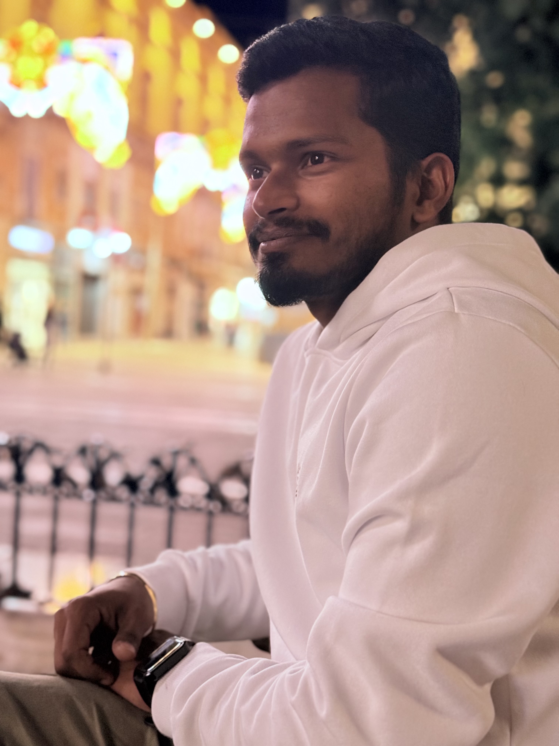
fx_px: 1034
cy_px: 373
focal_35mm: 48
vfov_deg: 39.7
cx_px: 280
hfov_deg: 30.3
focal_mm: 6.76
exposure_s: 1/20
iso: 640
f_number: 1.78
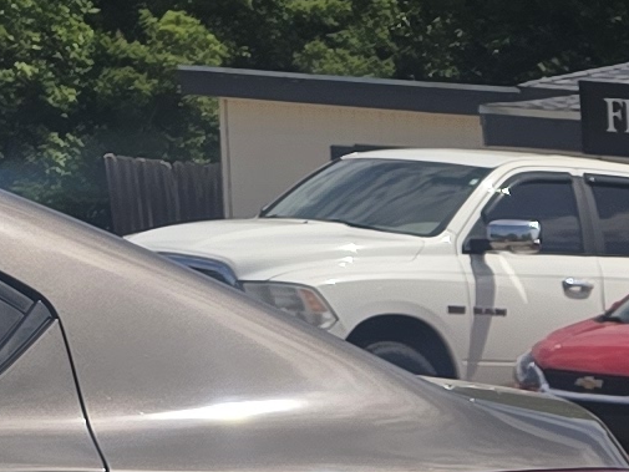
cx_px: 1451
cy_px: 1599
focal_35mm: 182
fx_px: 3308
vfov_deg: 7.0
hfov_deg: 9.7
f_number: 1.7
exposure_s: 1/1437
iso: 12
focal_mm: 6.3
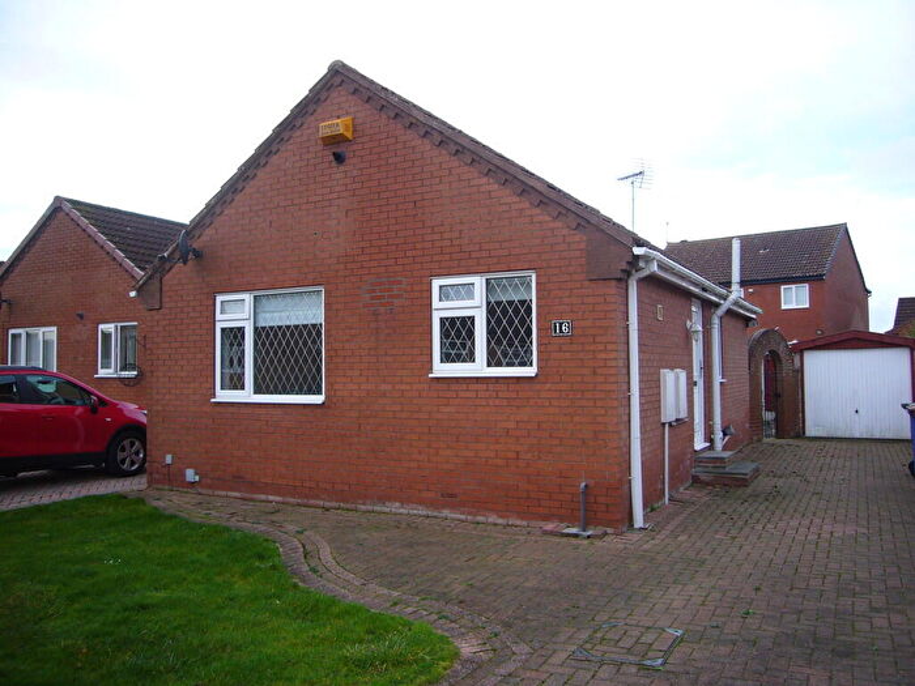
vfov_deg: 49.7
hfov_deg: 63.4
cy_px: 343
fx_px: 740
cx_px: 458
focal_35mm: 28
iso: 80
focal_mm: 4.6
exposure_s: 1/200
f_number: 2.8
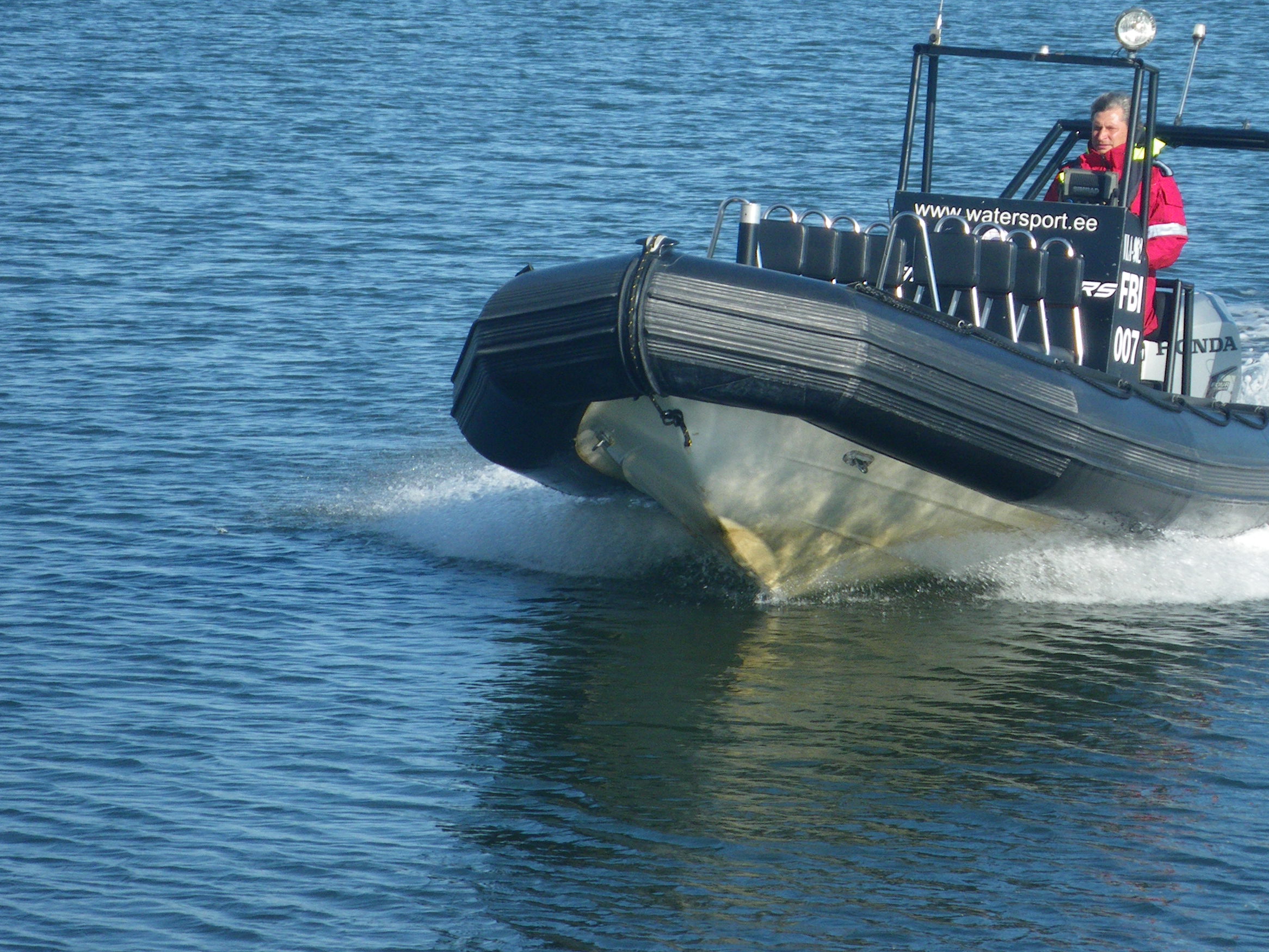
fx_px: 8028
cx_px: 879
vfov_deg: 6.8
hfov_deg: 9.0
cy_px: 264
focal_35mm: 219
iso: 100
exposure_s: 1/320
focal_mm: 25
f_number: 5.5
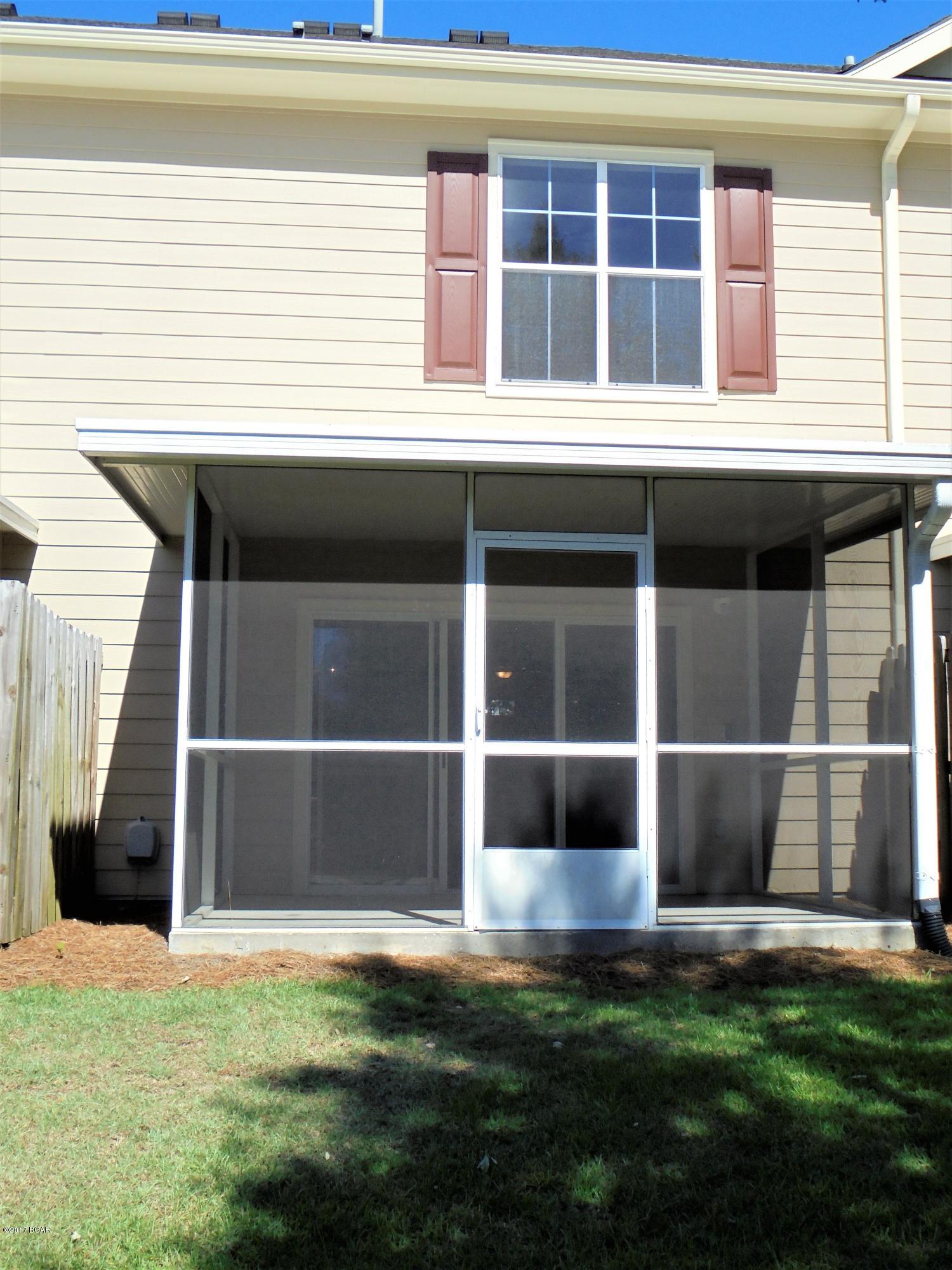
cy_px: 635
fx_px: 1393
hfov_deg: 37.7
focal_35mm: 38
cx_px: 476
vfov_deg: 49.0
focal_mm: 6.9
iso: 100
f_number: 4.2
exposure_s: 1/640
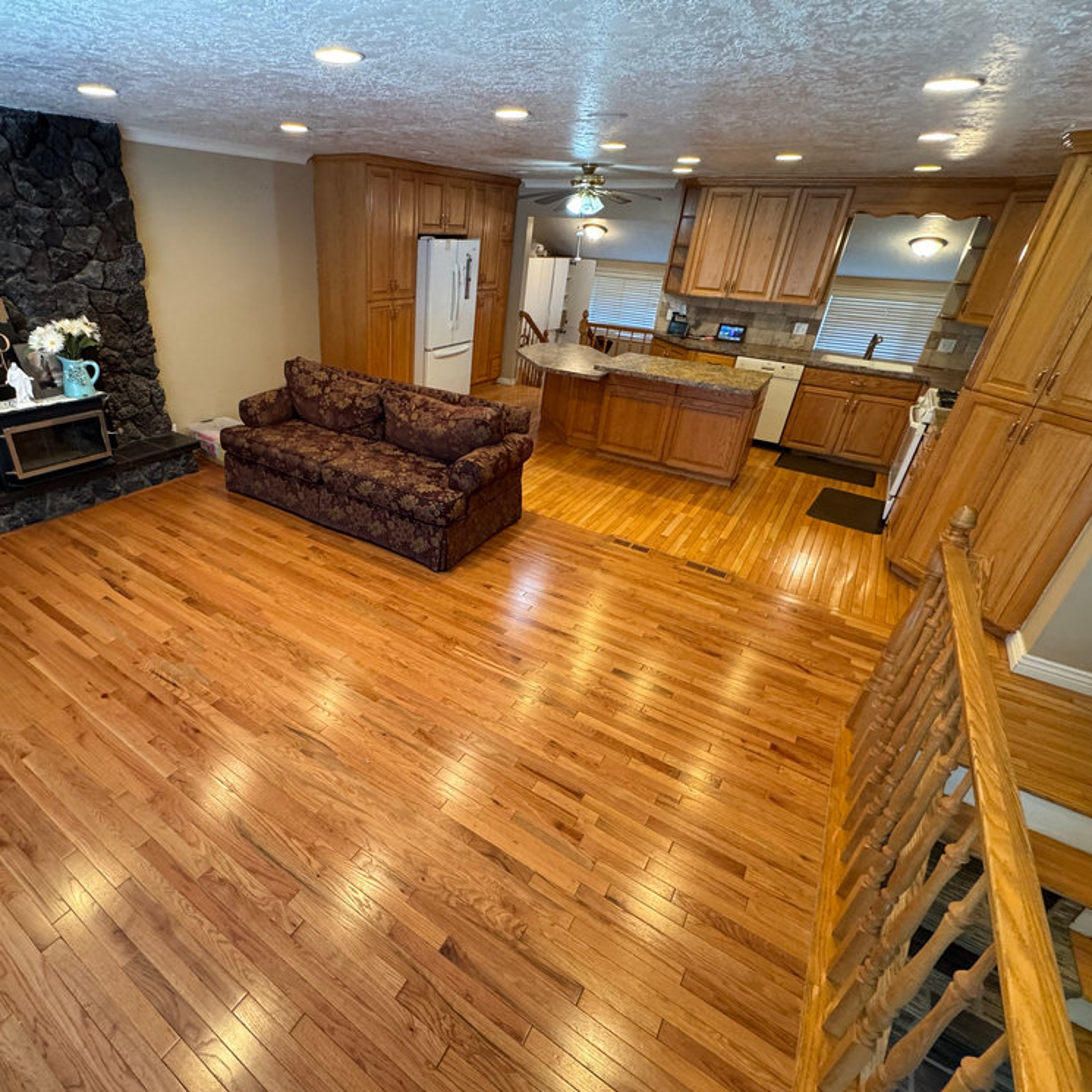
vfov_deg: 84.0
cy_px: 553
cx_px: 434
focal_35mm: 17
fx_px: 607
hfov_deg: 82.9
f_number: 2.2
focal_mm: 2.22
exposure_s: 1/60
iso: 320
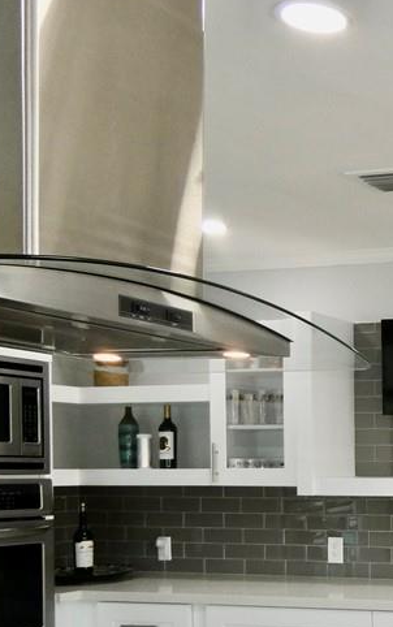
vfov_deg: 36.4
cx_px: 649
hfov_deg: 19.6
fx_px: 924
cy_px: 487
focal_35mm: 54
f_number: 3.3
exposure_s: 1/60
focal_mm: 4.3
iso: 100
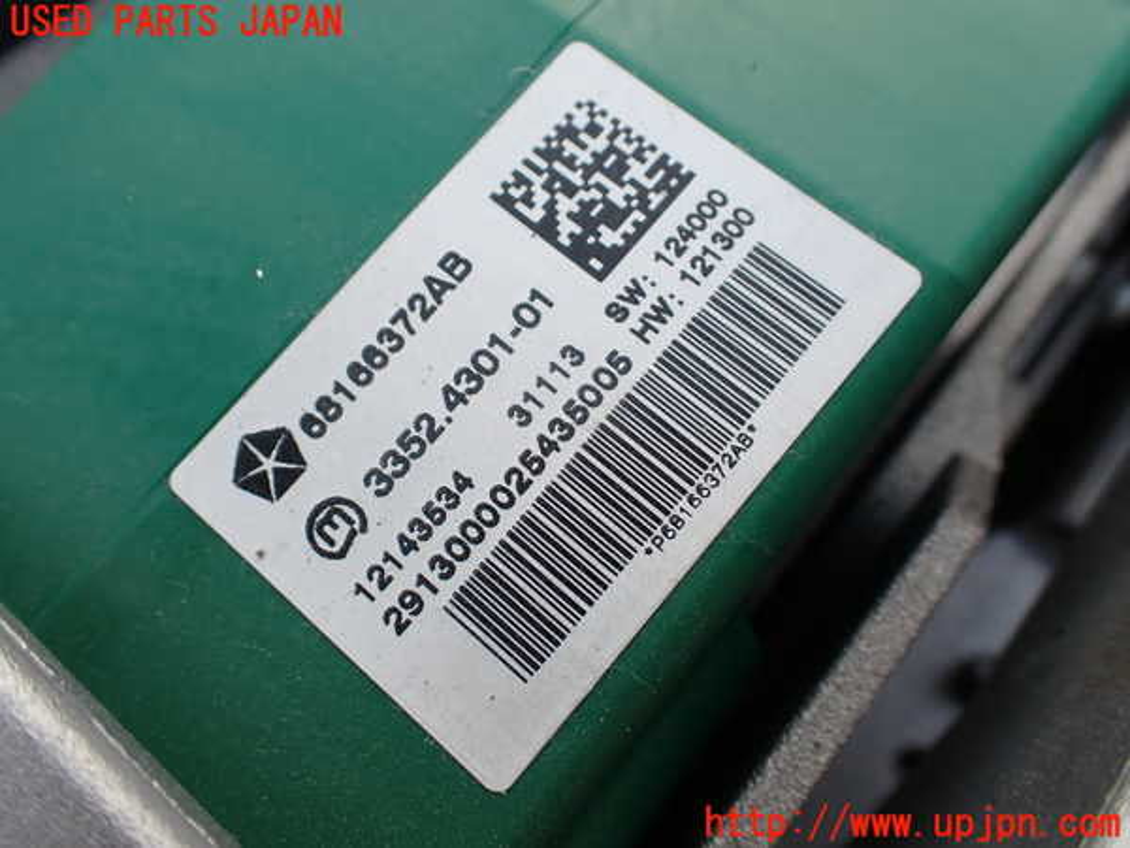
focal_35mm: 30
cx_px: 565
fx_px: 979
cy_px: 424
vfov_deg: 46.8
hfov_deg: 60.0
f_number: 3.2
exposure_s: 1/160
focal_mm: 5.4
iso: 100
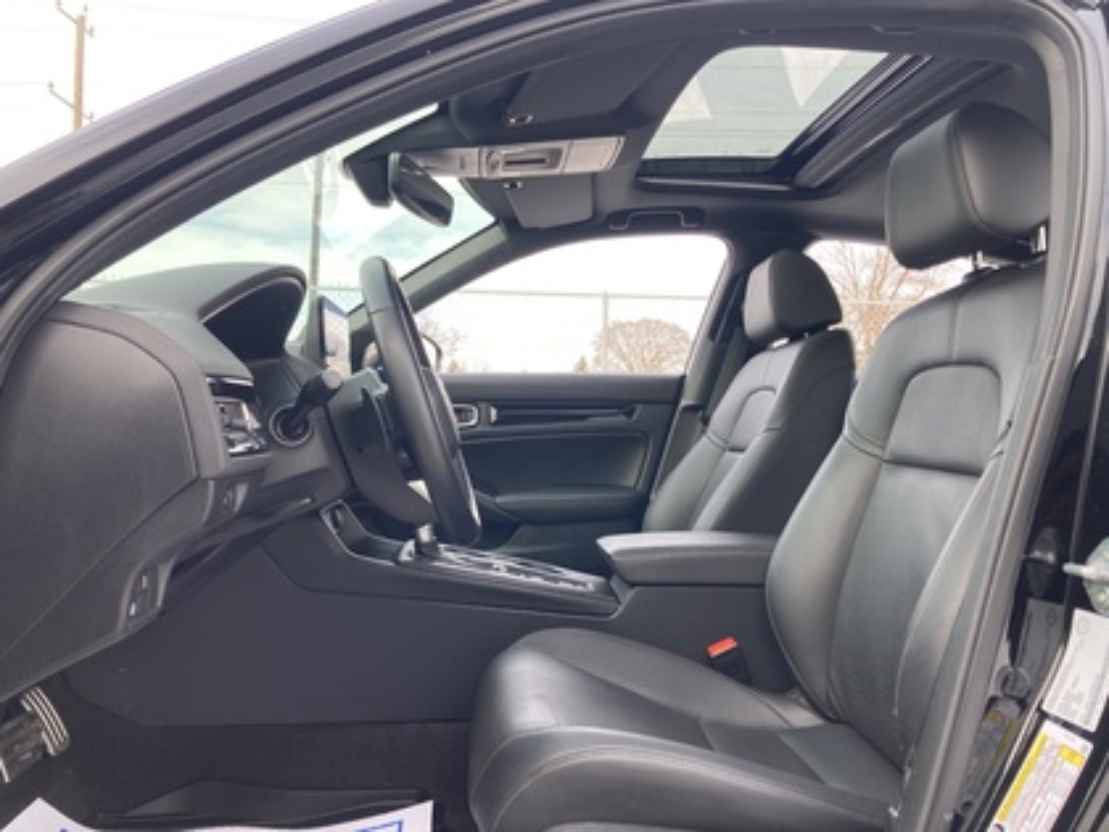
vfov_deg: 49.7
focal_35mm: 28
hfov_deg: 63.4
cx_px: 554
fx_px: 897
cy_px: 416
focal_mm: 3.99
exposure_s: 1/122
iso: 25
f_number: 1.8
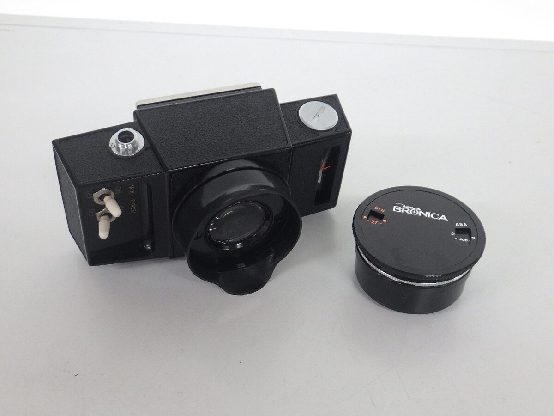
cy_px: 208
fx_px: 672
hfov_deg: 44.8
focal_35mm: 42
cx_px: 277
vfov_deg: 34.3
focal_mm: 7.5
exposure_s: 1/60
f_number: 4.2
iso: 500
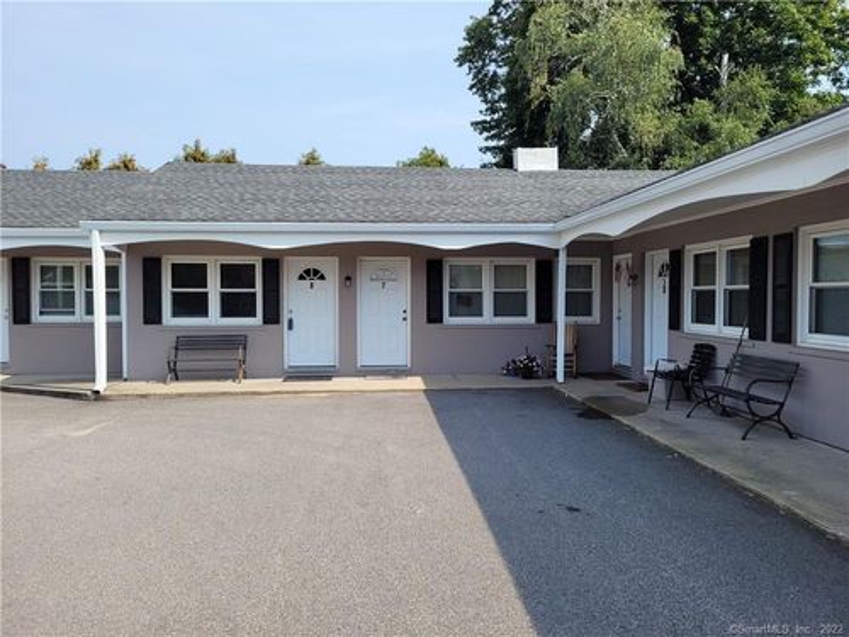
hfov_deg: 67.3
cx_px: 424
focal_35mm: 26
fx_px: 638
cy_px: 318
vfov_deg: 53.1
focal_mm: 5.4
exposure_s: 1/1619
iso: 40
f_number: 1.8
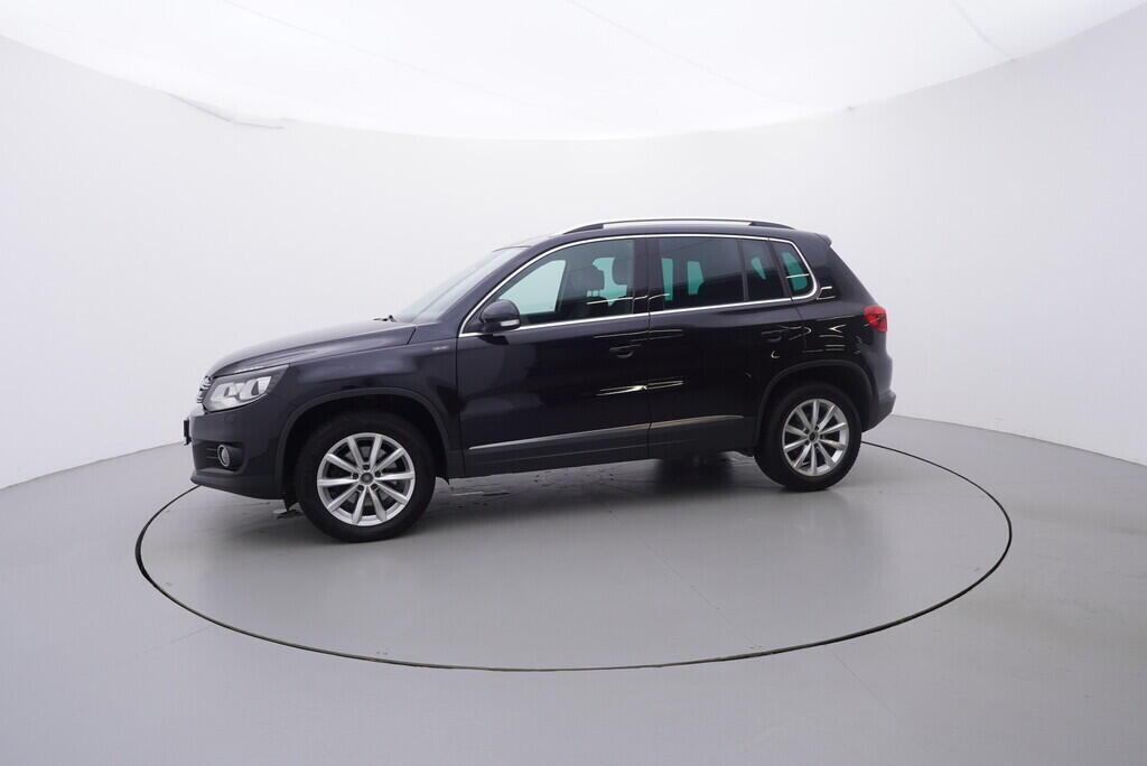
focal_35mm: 22
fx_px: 717
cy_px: 383
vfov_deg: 56.2
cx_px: 574
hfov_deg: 77.3
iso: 200
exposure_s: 1/80
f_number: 5
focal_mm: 15
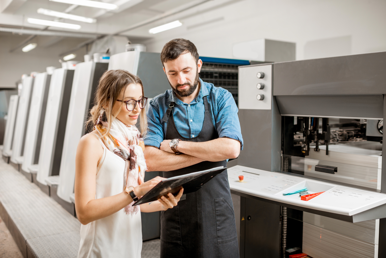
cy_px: 129
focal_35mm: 35
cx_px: 193
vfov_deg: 37.9
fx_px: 375
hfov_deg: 54.4
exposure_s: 1/200
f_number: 2.2
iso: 250
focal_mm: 35
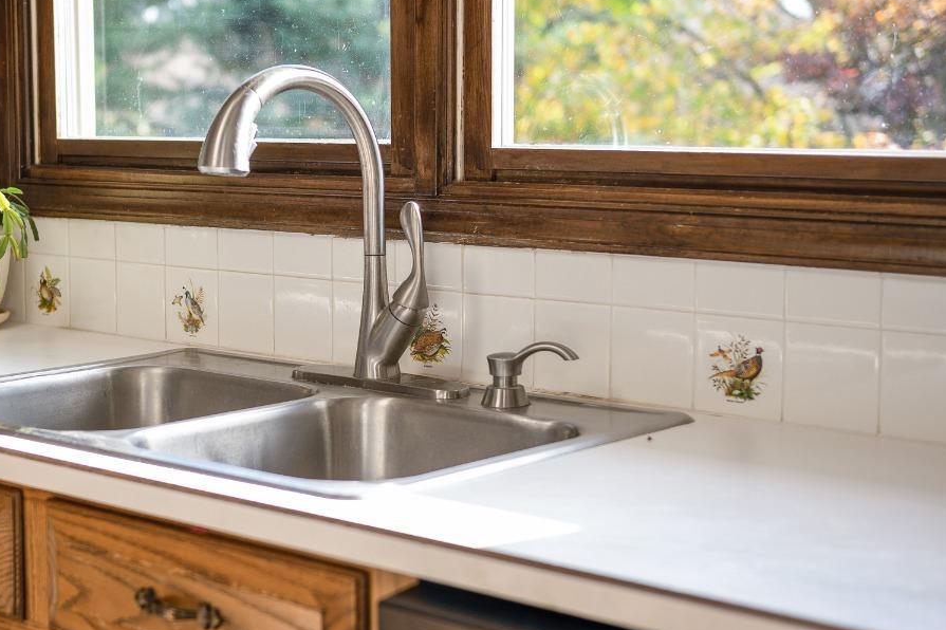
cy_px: 300
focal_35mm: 67
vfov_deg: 20.3
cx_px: 323
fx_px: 1760
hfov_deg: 29.9
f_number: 2.5
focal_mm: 40
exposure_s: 1/200
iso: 80
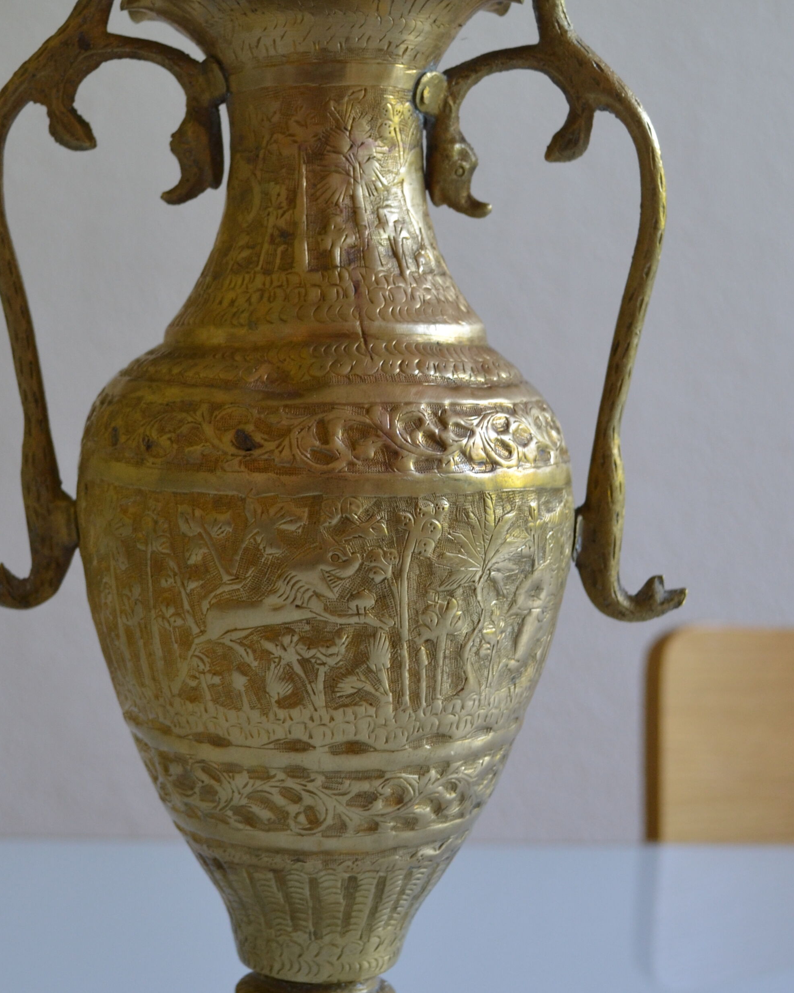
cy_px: 528
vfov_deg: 25.7
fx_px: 2173
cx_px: 316
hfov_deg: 20.7
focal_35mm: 74
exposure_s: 1/50
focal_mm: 28
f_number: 4.5
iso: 400
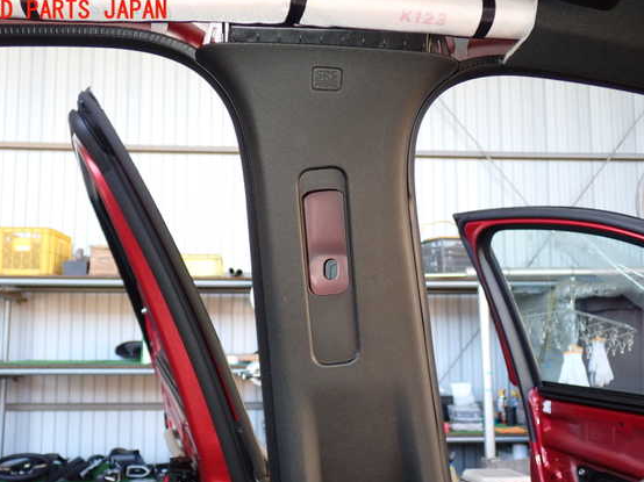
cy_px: 258
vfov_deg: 36.8
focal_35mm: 39
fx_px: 725
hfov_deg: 47.9
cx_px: 305
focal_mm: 6.37
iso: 160
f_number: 2.5
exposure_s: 1/80
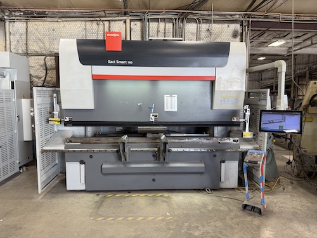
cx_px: 158
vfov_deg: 56.8
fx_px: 220
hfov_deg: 71.6
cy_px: 119
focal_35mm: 24
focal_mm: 6.76
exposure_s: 1/120
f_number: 1.78
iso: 80
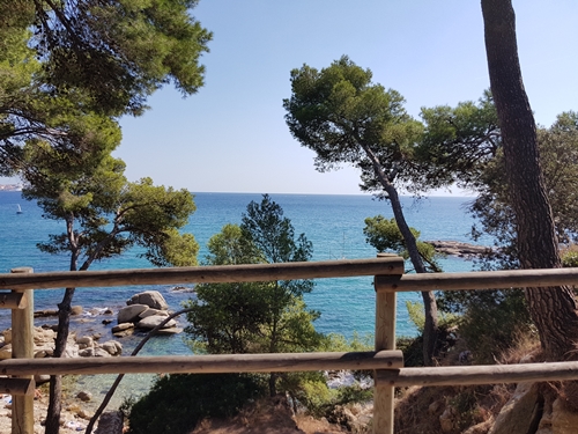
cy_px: 217
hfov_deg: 67.3
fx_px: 434
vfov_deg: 53.1
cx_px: 289
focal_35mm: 26
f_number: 1.7
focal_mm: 4.2
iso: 50
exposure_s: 1/2840
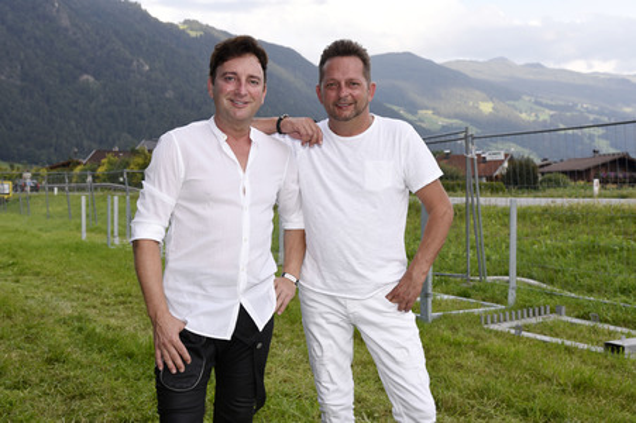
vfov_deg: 33.4
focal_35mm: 40
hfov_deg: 48.5
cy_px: 212
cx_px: 318
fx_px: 706
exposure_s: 1/160
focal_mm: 40
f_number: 7.1
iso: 320
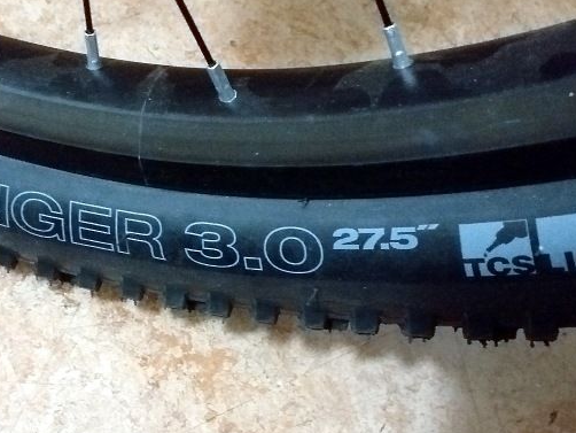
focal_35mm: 43
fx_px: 716
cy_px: 276
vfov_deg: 33.4
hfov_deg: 43.5
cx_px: 223
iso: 1250
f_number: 1.9
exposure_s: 1/13
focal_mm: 3.6
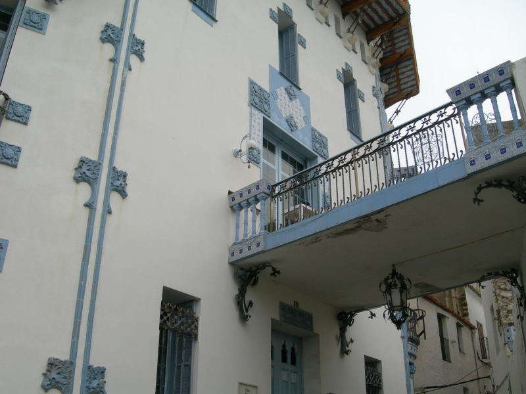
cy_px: 197
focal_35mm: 38
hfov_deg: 49.0
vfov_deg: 37.7
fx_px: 577
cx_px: 263
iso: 50
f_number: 4.8
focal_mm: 7.8
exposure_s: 1/150
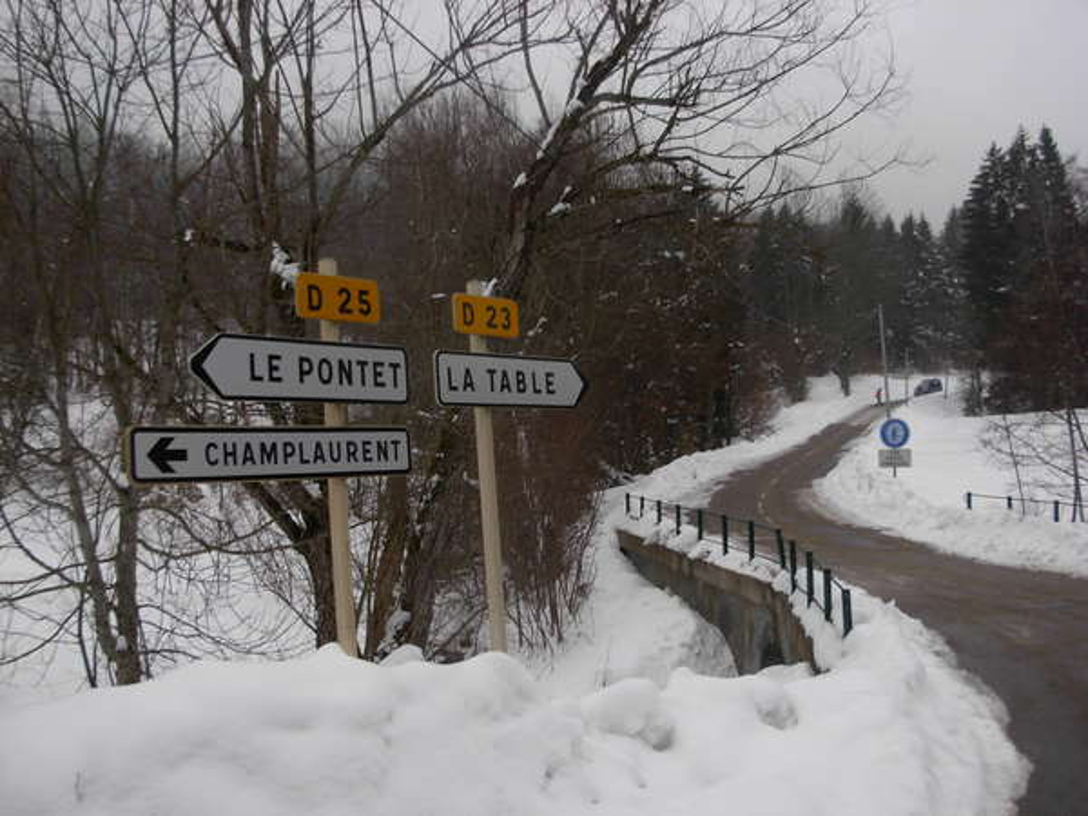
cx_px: 544
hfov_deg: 49.0
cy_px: 408
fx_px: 1194
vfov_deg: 37.7
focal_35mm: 38
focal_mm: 6.3
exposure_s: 1/332
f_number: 2.9
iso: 79
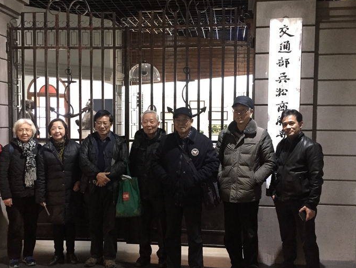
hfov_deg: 43.8
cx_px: 168
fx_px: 442
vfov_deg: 33.6
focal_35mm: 43
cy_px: 149
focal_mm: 4.15
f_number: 2.2
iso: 500
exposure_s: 1/17
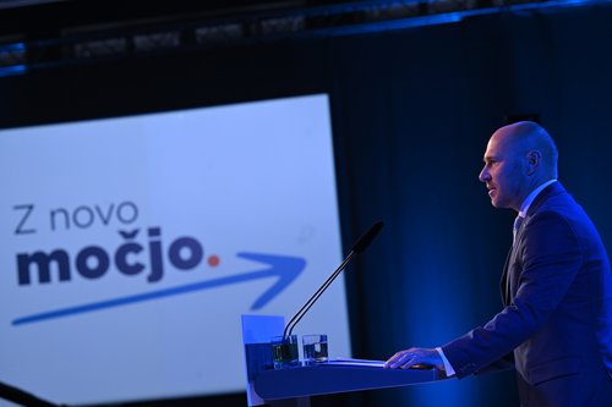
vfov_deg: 11.0
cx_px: 306
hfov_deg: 16.4
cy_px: 204
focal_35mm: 125
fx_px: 2124
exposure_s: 1/640
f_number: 6.3
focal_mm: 125
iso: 1000
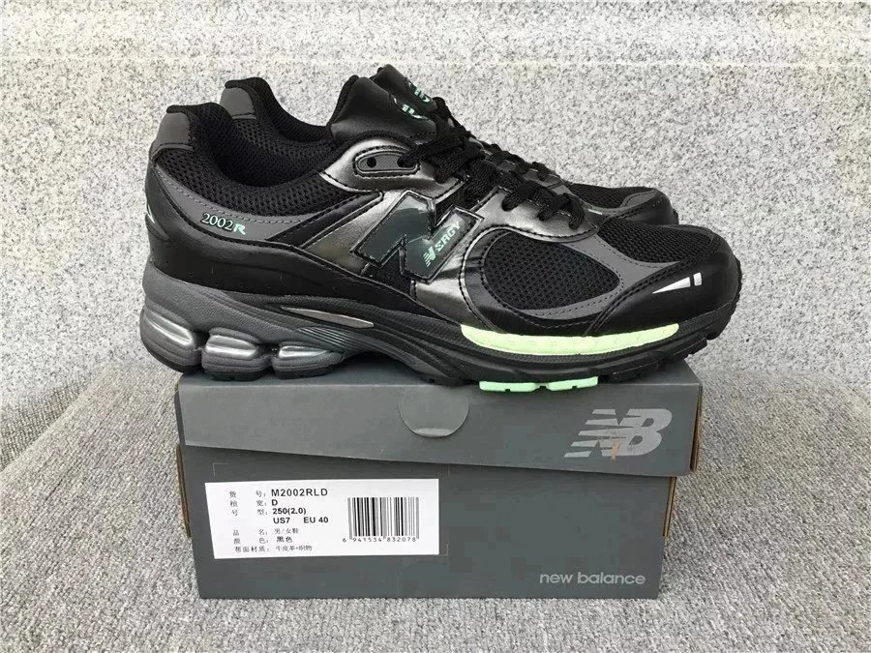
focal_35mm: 31
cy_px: 326
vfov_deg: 45.4
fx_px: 780
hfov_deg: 58.4
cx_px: 436
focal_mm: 3.3
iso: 25
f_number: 2.4
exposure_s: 1/100
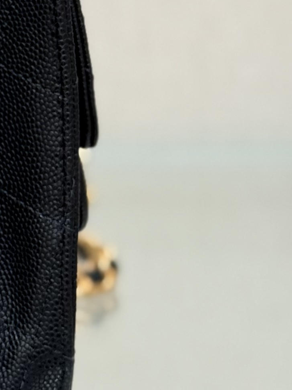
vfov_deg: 9.8
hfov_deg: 7.2
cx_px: -298
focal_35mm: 199
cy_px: -85
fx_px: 2240
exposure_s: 1/244
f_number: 1.78
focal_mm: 6.76
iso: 64
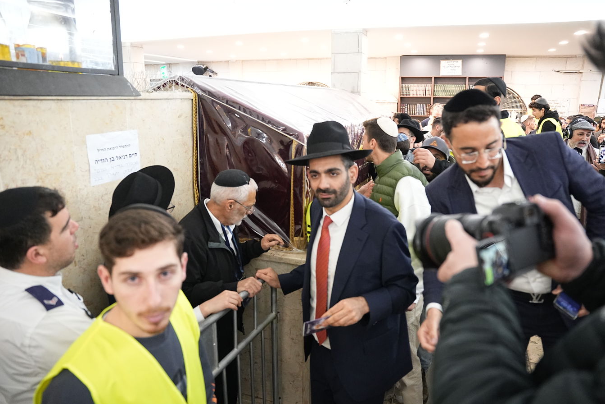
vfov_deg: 51.3
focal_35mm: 25
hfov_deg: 71.5
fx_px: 420
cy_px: 209
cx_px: 308
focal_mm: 24
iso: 6400
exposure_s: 1/320
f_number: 2.8
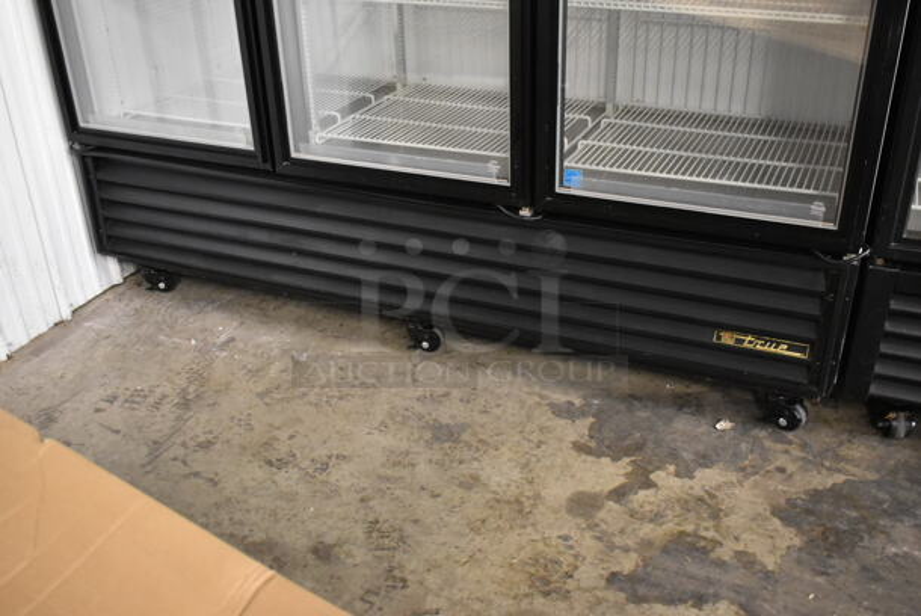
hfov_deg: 53.1
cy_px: 308
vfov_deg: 37.0
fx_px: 922
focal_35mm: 36
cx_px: 460
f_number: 3.8
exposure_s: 1/40
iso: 3600
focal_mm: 24
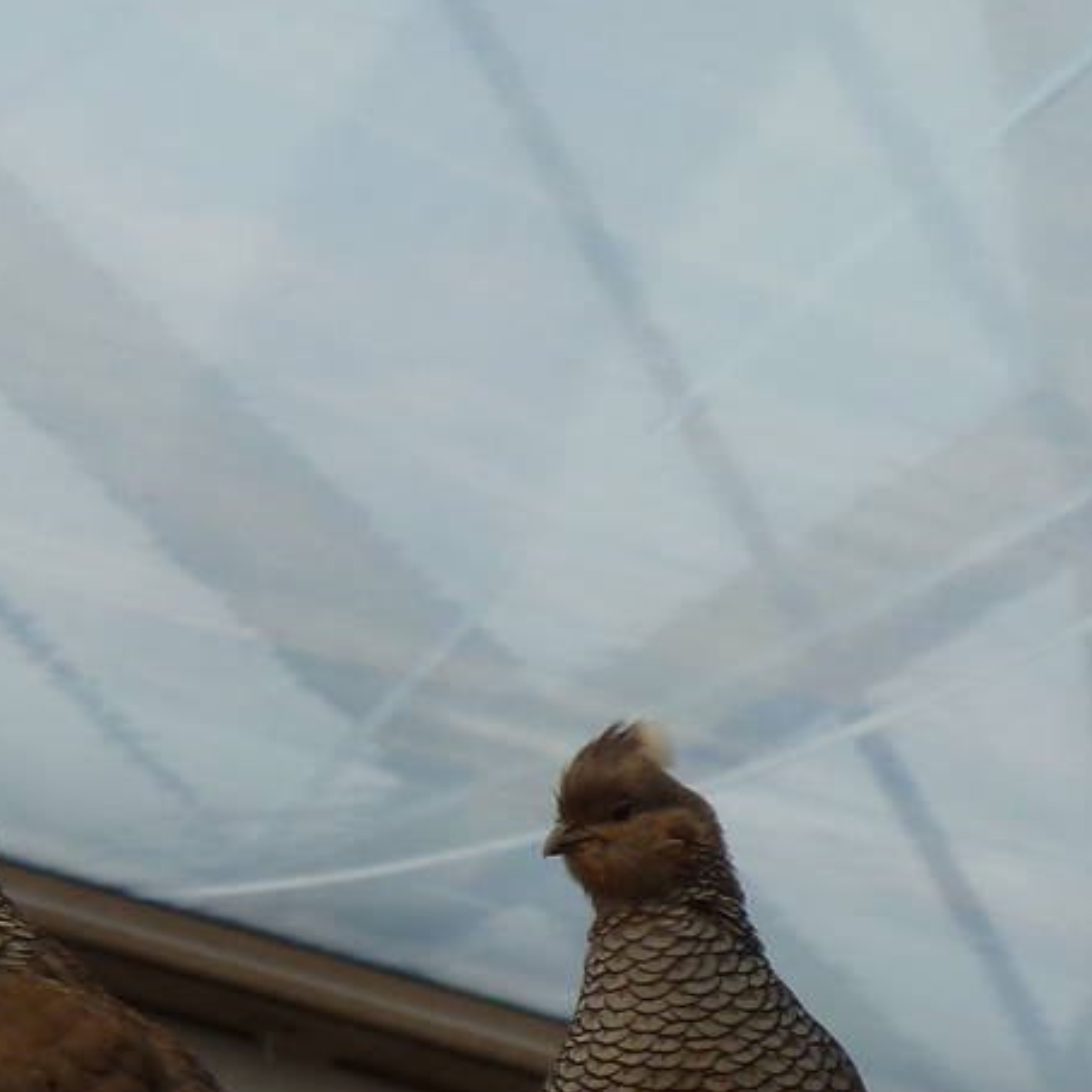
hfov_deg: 3.1
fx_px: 20236
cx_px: 180
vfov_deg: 3.1
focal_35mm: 567
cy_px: 1417
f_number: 4.5
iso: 80
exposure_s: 1/400
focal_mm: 29.9
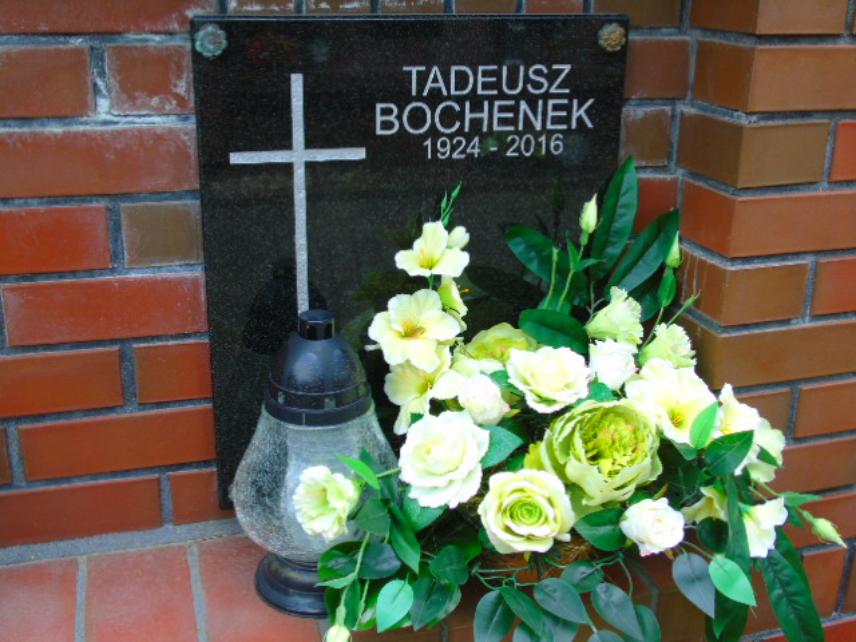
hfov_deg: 46.8
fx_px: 989
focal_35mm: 40
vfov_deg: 36.0
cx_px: 428
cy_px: 321
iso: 80
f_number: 3.9
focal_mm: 7.1
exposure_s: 1/80
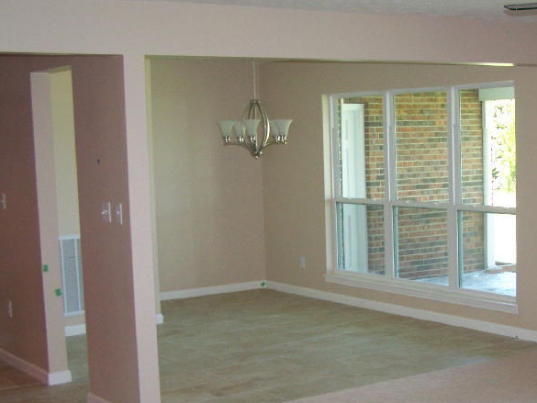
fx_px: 1009
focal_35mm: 65
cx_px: 412
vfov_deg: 22.5
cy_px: 262
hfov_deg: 29.3
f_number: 2.8
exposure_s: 1/60
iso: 160
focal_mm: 6.3
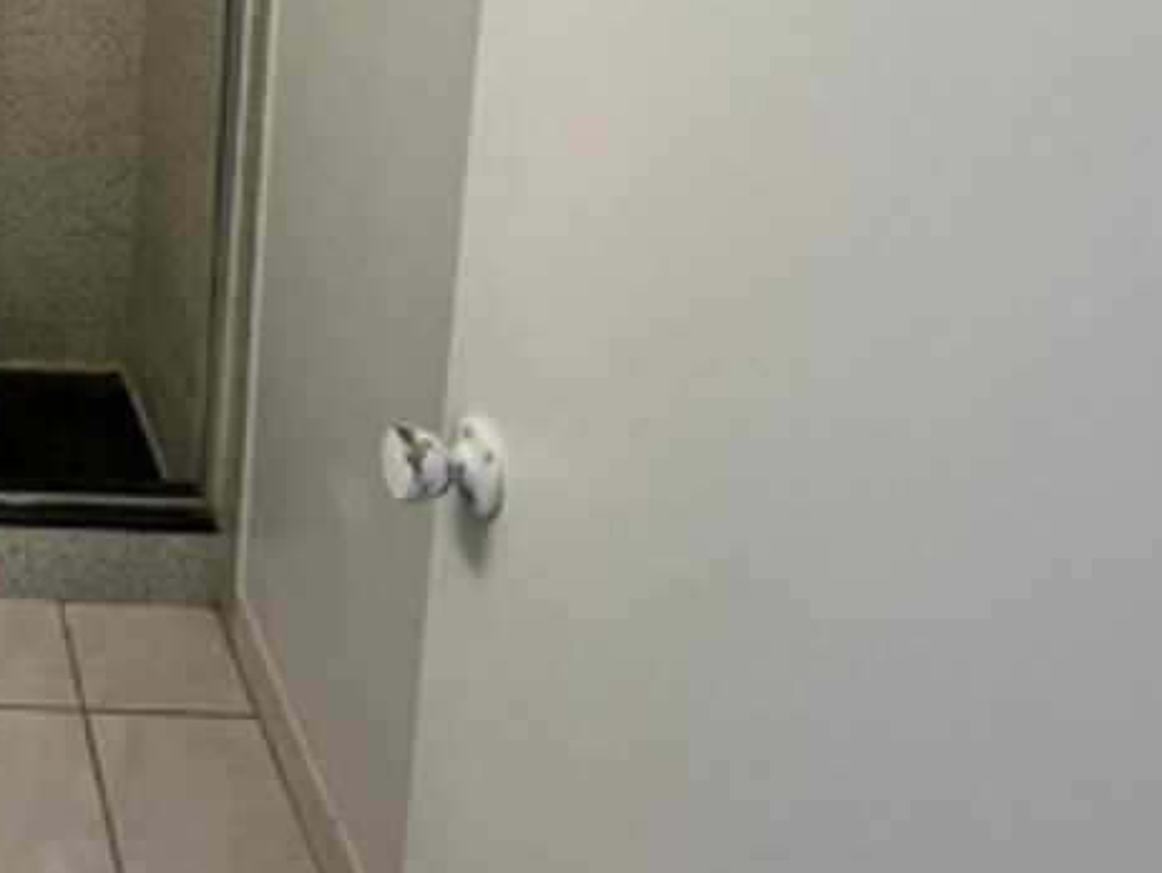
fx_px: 1209
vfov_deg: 35.1
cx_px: -196
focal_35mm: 36
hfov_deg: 39.1
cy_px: -45
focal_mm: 1.57
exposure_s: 1/40
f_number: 1.8
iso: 32
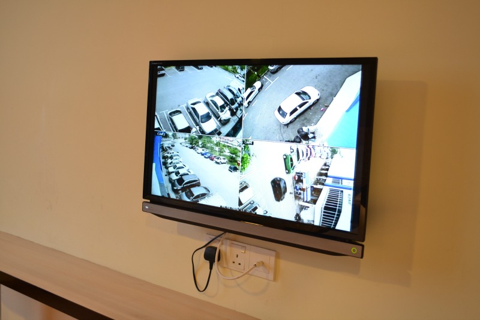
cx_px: 240
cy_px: 160
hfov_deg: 49.6
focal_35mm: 39
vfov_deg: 34.2
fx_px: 520
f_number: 4.2
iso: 400
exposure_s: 1/13
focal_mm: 26
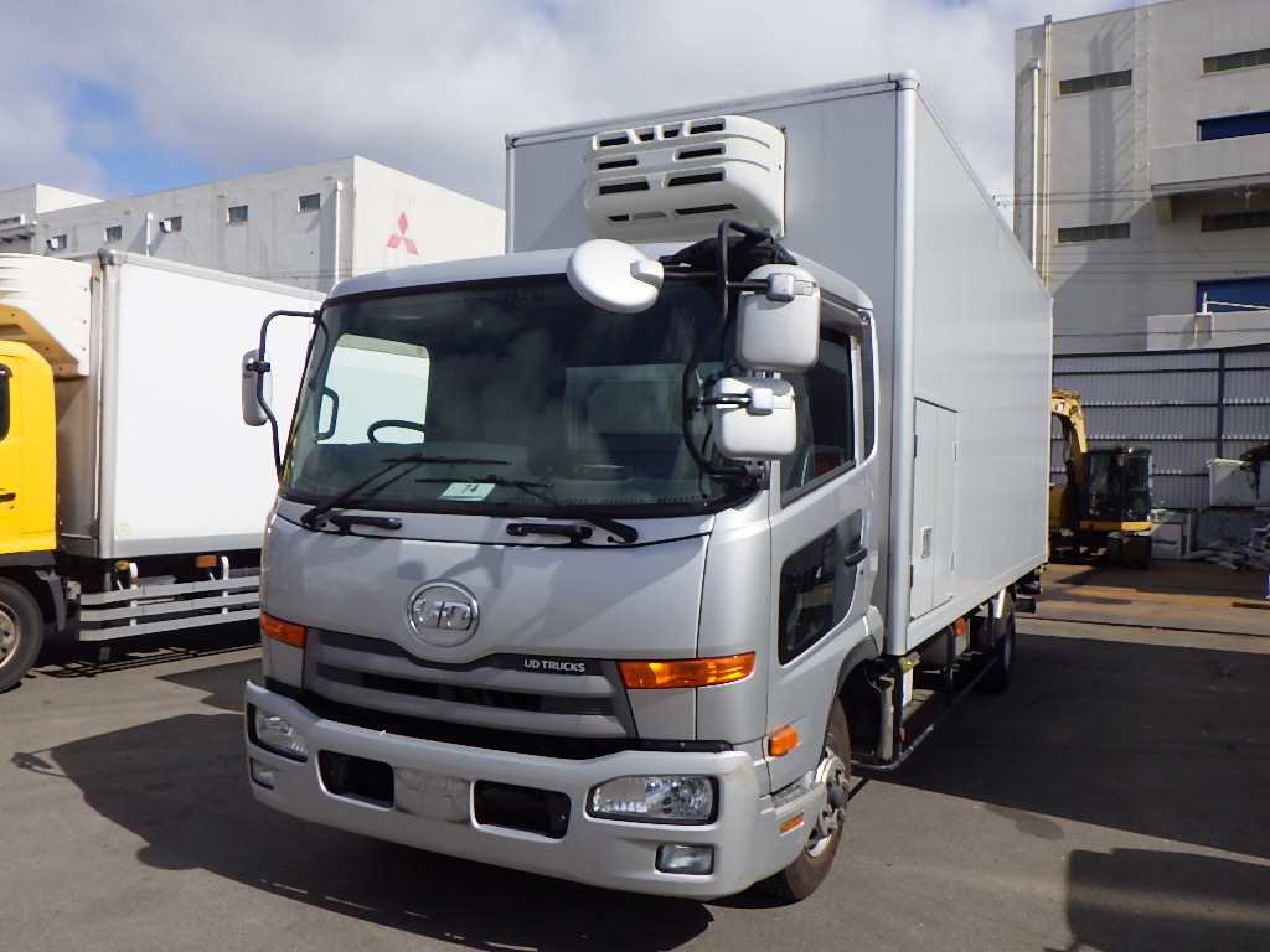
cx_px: 635
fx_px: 1027
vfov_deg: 49.7
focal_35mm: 28
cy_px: 476
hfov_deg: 63.4
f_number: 4.2
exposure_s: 1/2500
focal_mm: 5
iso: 250
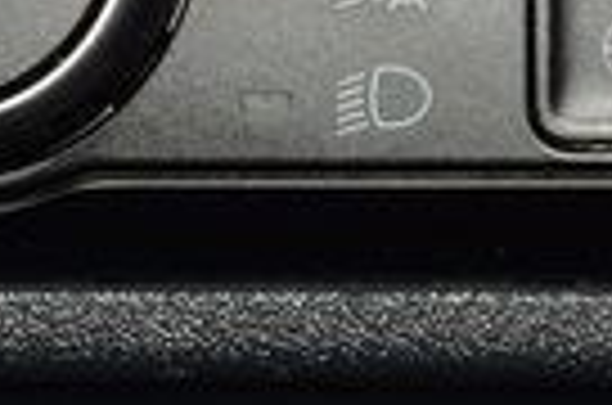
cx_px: 72
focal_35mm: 496
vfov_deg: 2.8
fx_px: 8412
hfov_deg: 4.2
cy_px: -16
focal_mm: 70
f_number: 8
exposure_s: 1/125
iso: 100
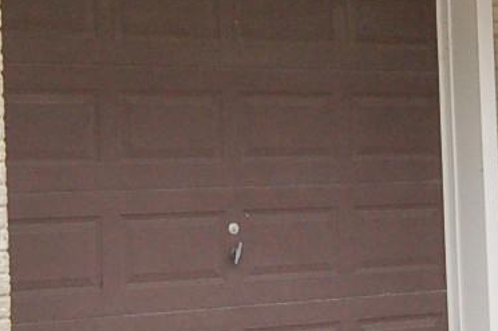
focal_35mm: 97
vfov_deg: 14.0
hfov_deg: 21.0
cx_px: 319
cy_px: 109
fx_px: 1340
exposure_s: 1/200
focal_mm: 16
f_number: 11
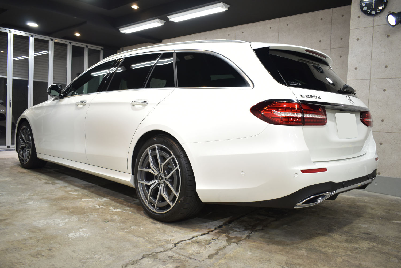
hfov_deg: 61.9
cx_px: 200
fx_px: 334
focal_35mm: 30
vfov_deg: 43.6
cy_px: 134
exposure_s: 1/60
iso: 400
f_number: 3.8
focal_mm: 20
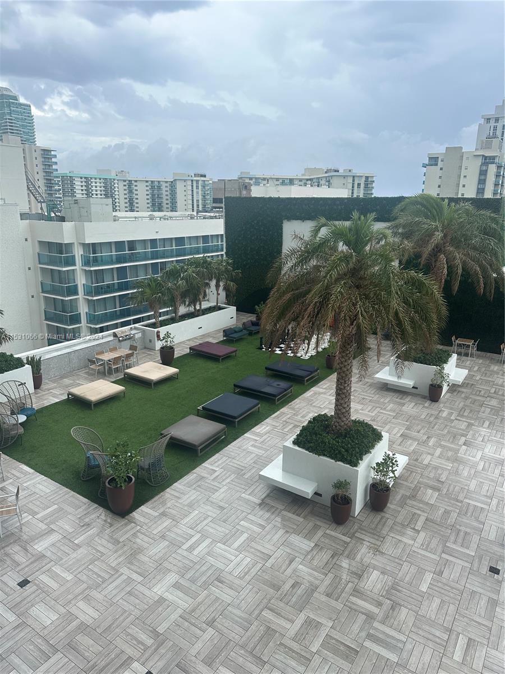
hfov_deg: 56.8
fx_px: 467
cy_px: 337
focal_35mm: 24
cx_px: 252
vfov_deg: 71.6
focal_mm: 6.86
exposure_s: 1/1812
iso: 80
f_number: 1.78
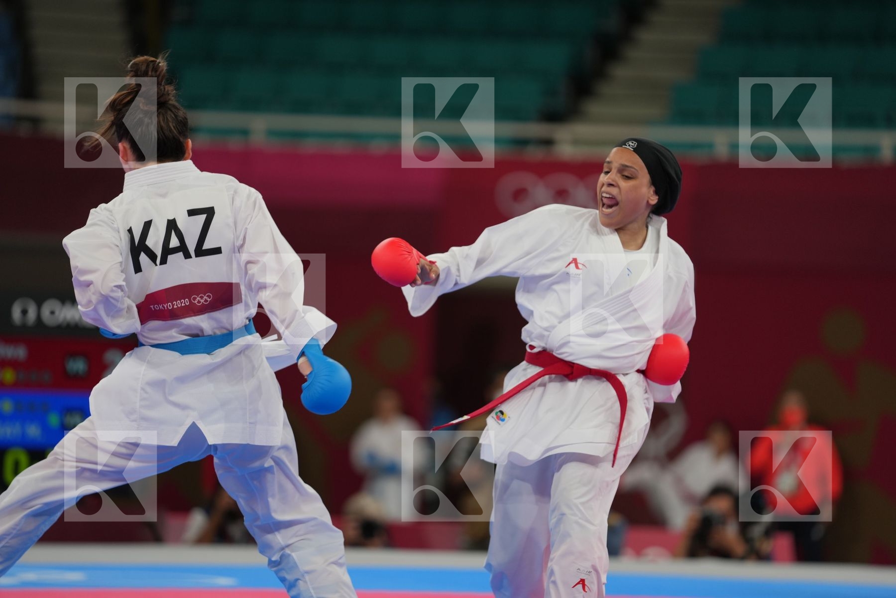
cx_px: 448
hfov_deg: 10.3
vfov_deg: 6.9
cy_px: 299
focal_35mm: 200
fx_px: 4977
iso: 500
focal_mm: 200
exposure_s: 1/1000
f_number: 2.8
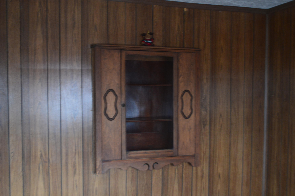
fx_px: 356
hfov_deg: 45.0
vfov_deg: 30.8
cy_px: 98
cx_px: 148
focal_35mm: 44
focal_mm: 29
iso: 800
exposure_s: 1/8
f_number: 4.5
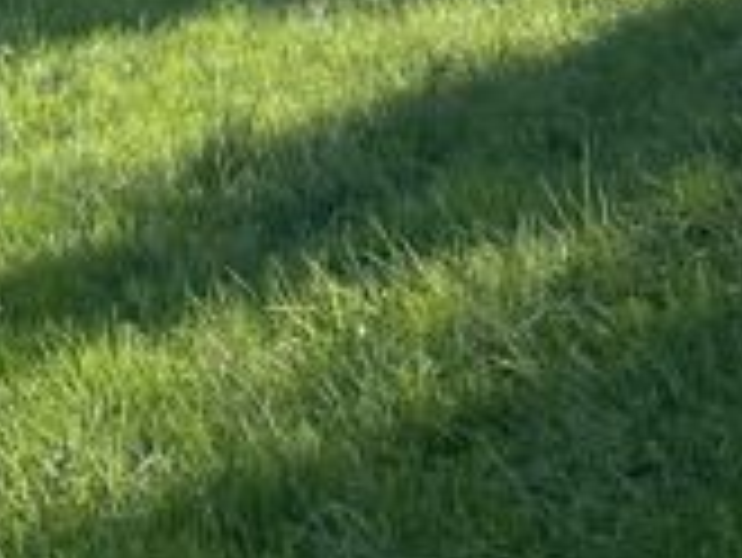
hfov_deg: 15.6
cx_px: 544
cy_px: -585
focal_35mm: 126
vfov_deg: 10.7
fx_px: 2703
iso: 32
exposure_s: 1/2571
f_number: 1.8
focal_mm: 4.25
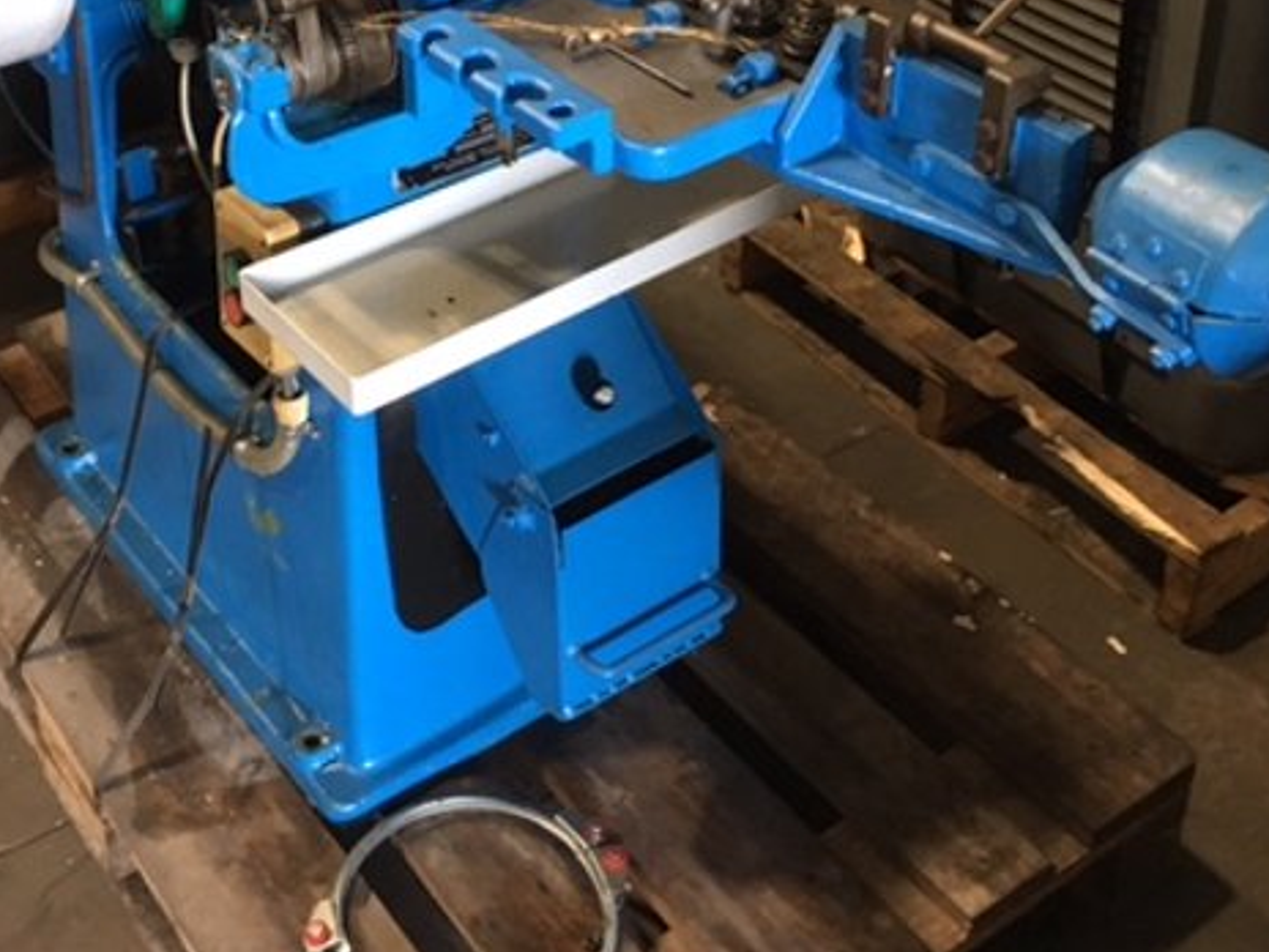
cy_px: 140
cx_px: 492
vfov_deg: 28.3
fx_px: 1833
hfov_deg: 38.0
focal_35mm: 50
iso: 200
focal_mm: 4.15
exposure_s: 1/17
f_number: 2.2
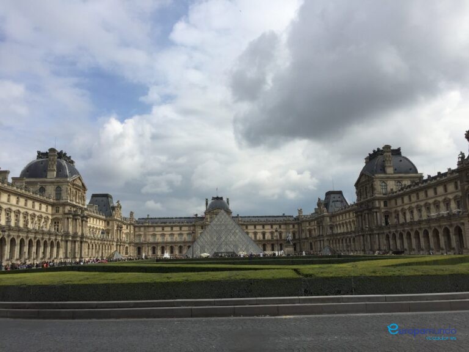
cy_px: 176
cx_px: 234
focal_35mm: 29
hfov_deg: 61.7
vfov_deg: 48.2
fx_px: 393
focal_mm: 4.15
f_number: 2.2
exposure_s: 1/2825
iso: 32
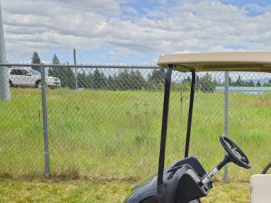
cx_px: 238
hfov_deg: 38.7
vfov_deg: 30.6
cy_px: 168
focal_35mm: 46
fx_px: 360
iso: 10
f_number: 1.7
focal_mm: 6.3
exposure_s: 1/439
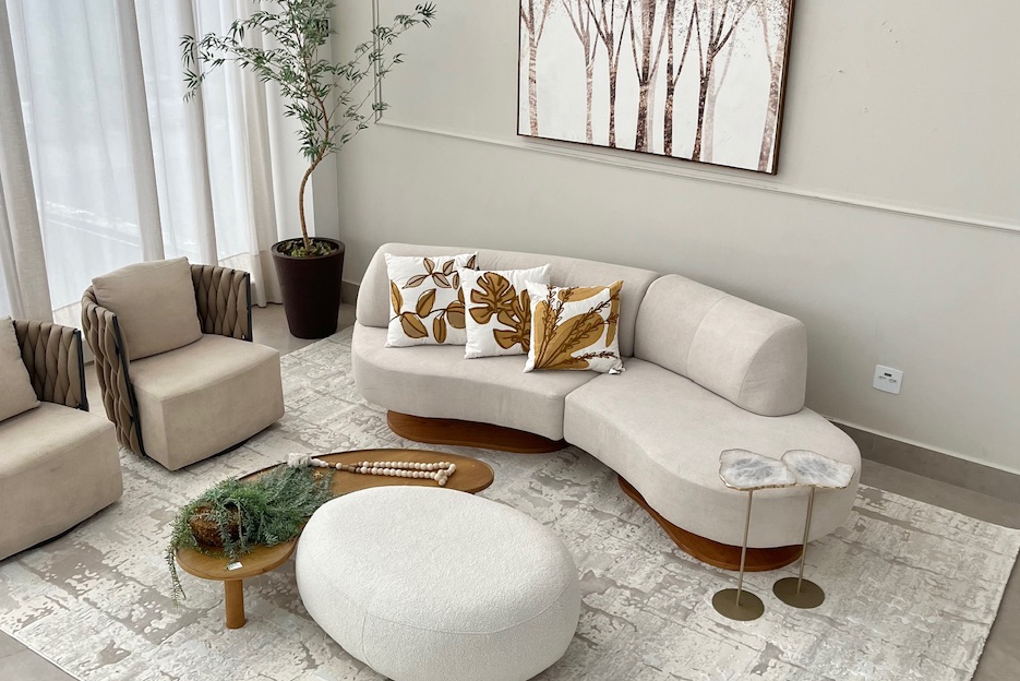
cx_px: 509
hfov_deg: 51.9
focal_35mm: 37
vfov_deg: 36.0
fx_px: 1049
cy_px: 330
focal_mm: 5.1
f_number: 1.6
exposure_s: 1/120
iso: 125
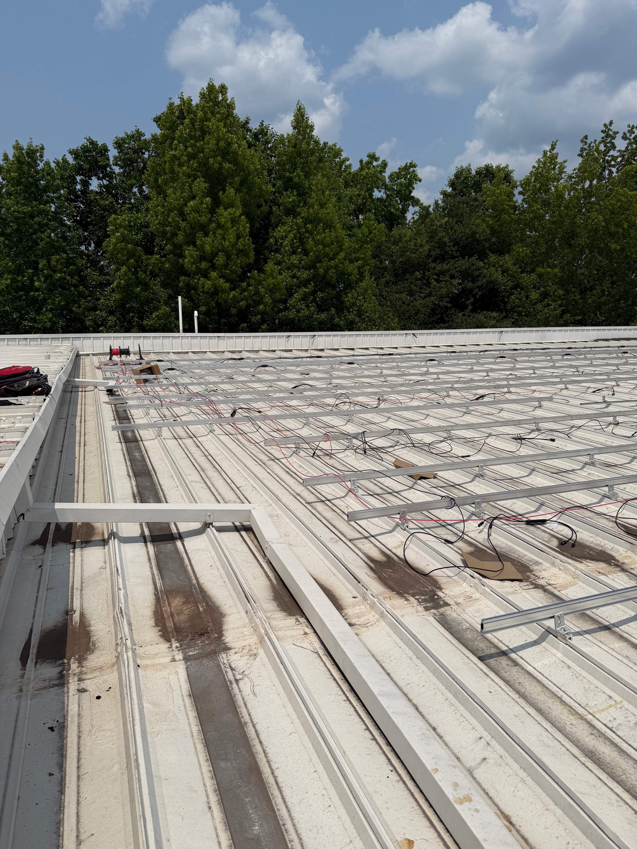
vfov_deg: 71.6
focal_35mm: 24
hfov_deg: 56.8
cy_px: 424
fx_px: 589
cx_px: 318
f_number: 1.78
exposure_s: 1/14286
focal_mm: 6.76
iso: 64
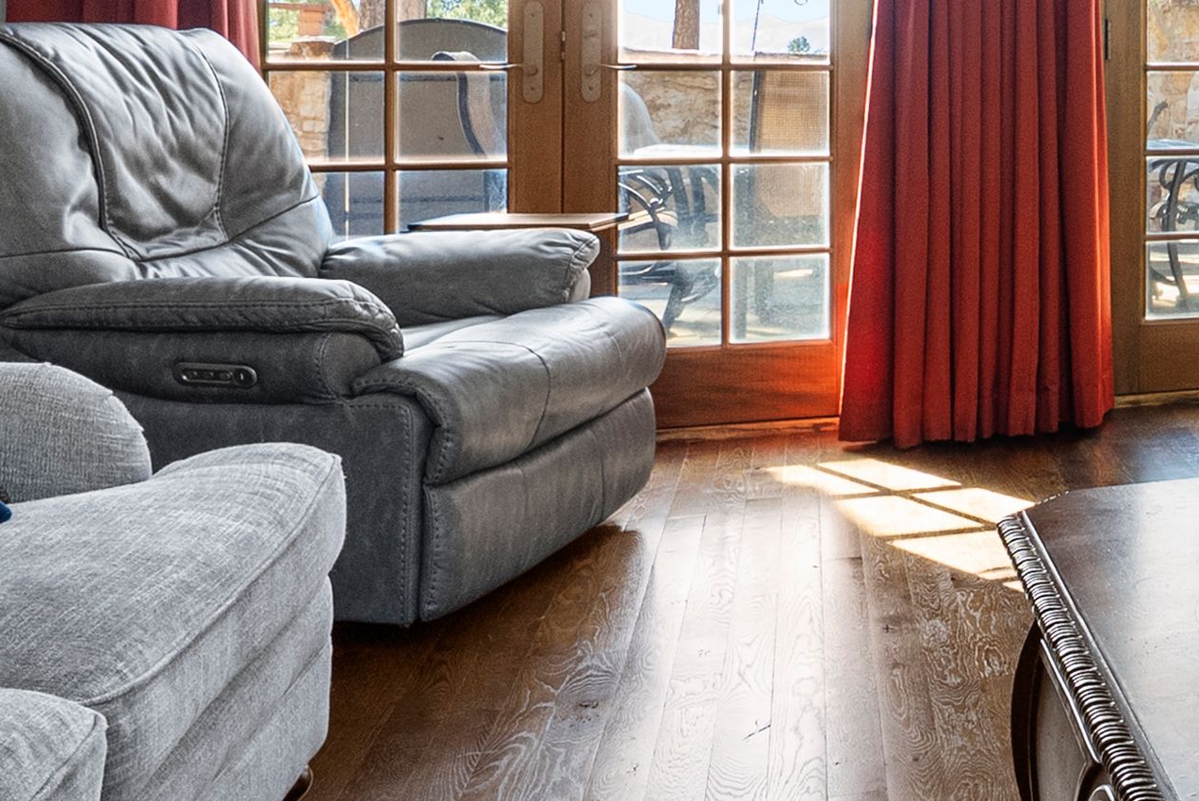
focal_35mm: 50
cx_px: 1473
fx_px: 1666
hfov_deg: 32.1
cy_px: 68
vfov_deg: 26.1
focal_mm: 15
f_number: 11
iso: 800
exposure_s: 1/3
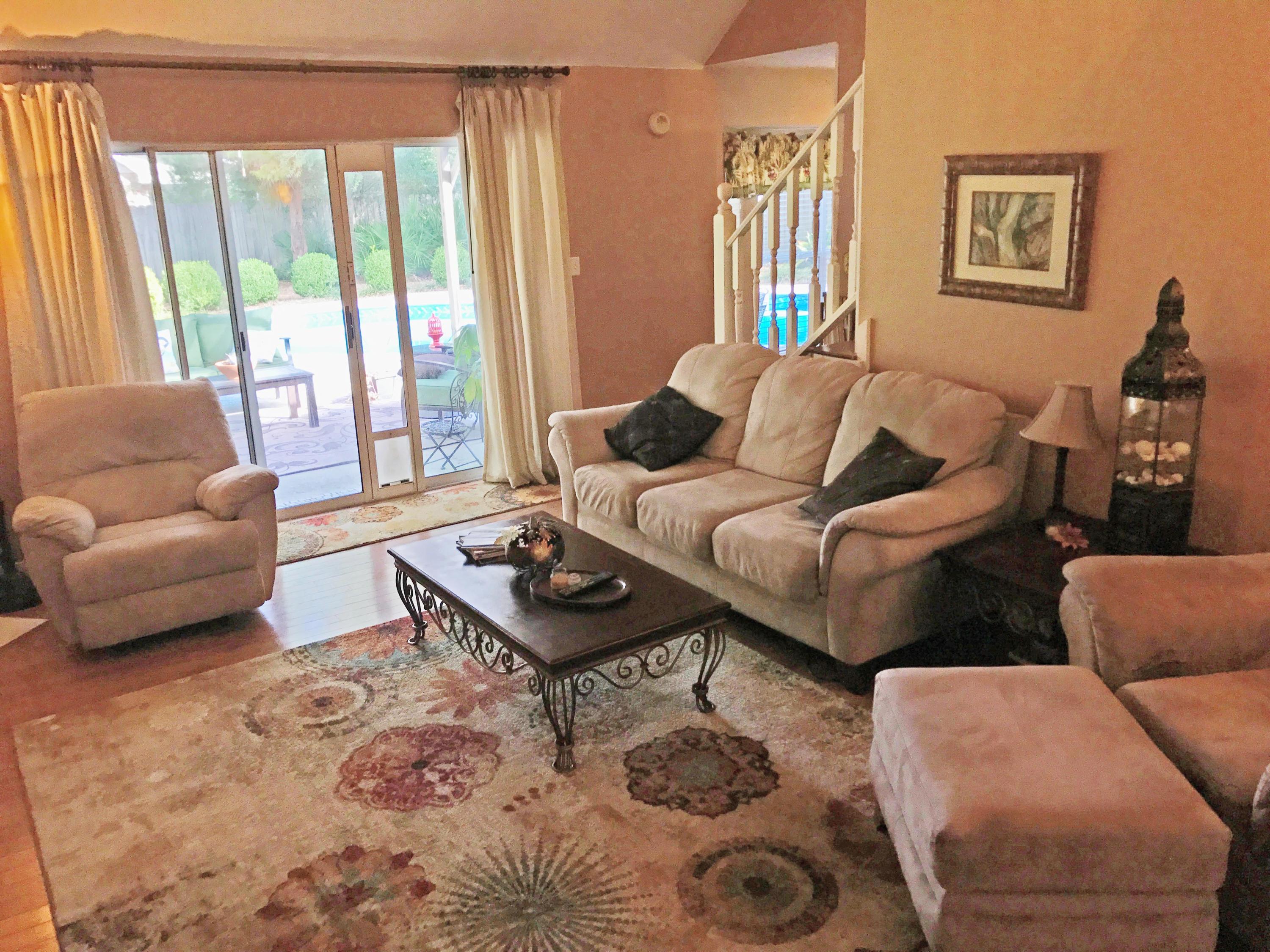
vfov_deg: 49.7
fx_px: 1027
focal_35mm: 28
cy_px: 476
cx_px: 635
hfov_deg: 63.4
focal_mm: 3.99
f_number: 1.8
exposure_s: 1/60
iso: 32
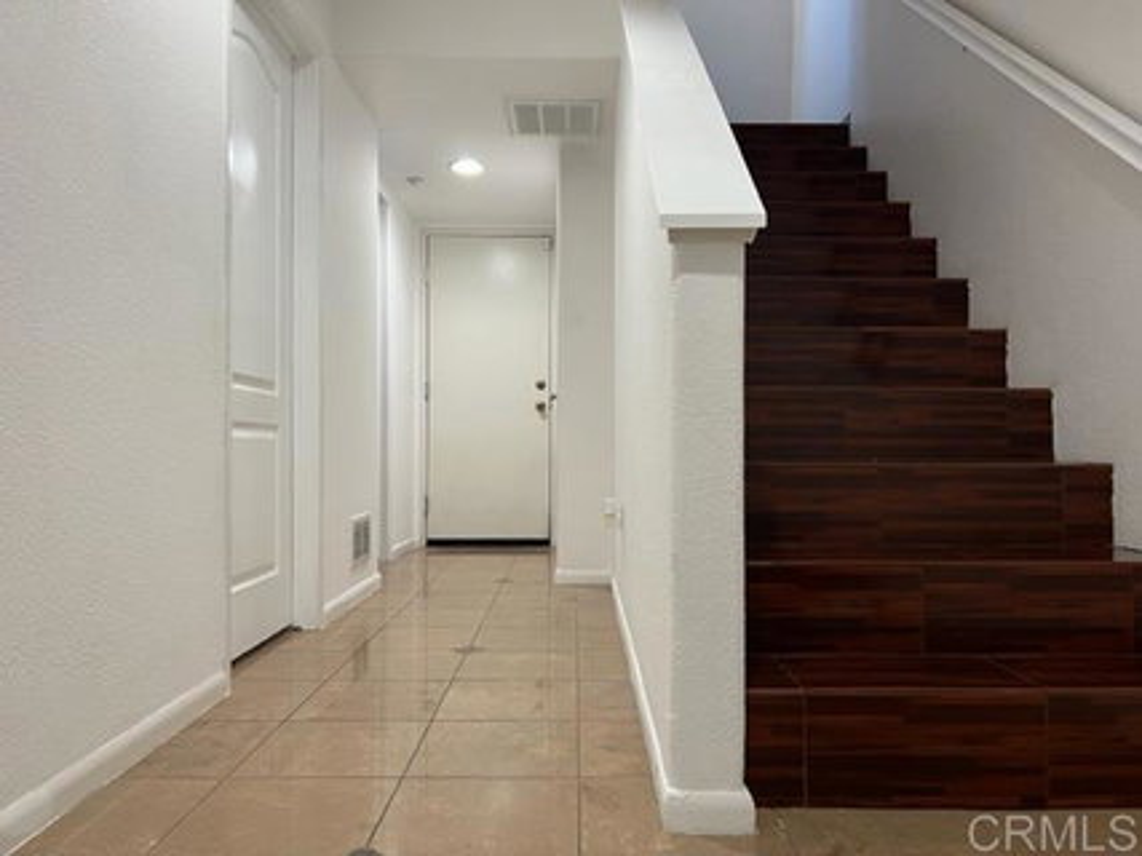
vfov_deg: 53.0
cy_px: 428
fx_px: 858
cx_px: 571
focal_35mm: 26
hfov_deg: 67.3
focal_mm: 5.7
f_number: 1.5
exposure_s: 1/60
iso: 100
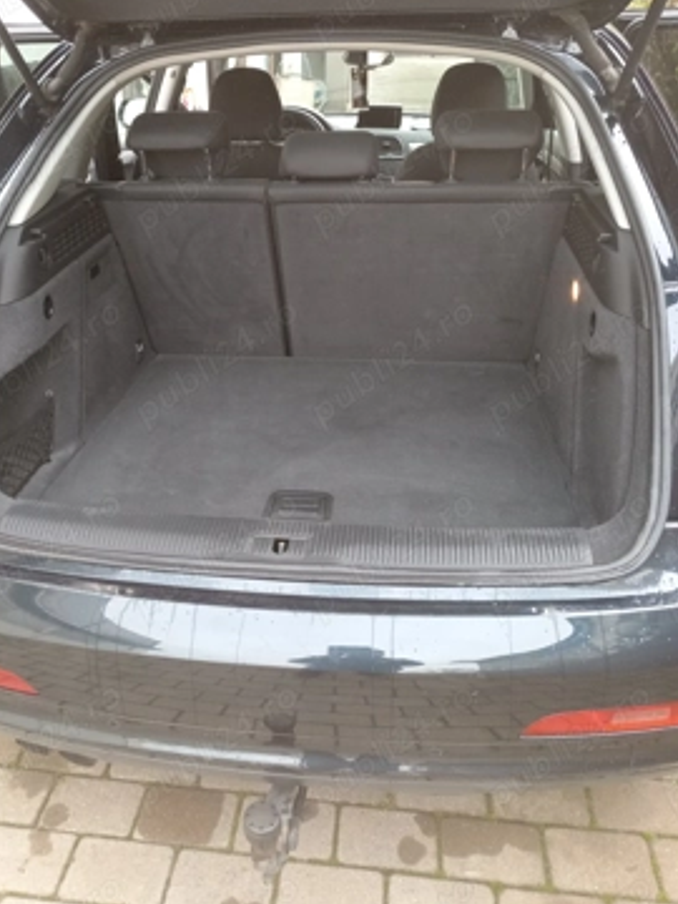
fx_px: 783
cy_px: 404
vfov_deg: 59.8
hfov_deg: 46.7
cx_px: 304
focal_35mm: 30
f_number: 1.9
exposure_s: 1/50
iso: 979
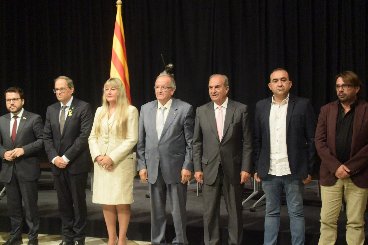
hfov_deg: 40.3
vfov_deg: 27.5
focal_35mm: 49
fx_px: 501
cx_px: 184
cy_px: 122
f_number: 1.8
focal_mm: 18.5
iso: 720
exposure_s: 1/125
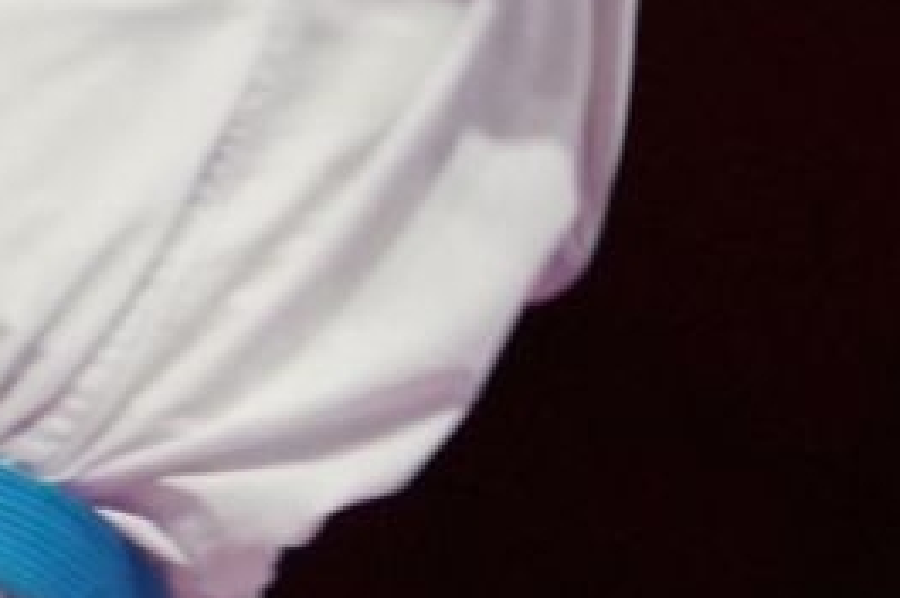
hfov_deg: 1.0
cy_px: -968
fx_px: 51461
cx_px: 1416
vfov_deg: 0.7
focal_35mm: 2061
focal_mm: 202
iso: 2000
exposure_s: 1/1000
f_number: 4
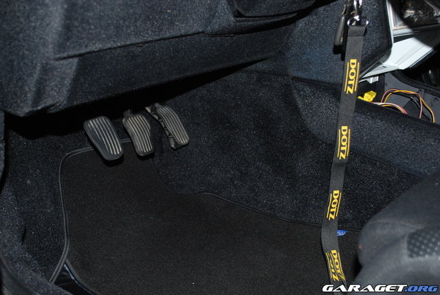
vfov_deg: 28.2
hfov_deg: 41.0
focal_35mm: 48
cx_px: 220
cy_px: 148
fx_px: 588
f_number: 5
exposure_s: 1/60
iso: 200
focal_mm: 32
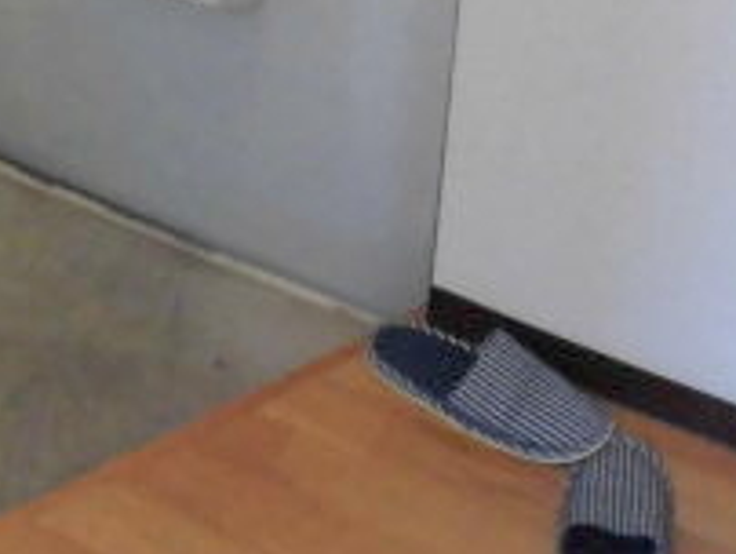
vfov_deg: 17.5
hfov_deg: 24.9
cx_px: 87
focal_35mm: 76
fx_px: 1618
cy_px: -277
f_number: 3.1
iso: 320
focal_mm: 4.3
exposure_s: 1/30
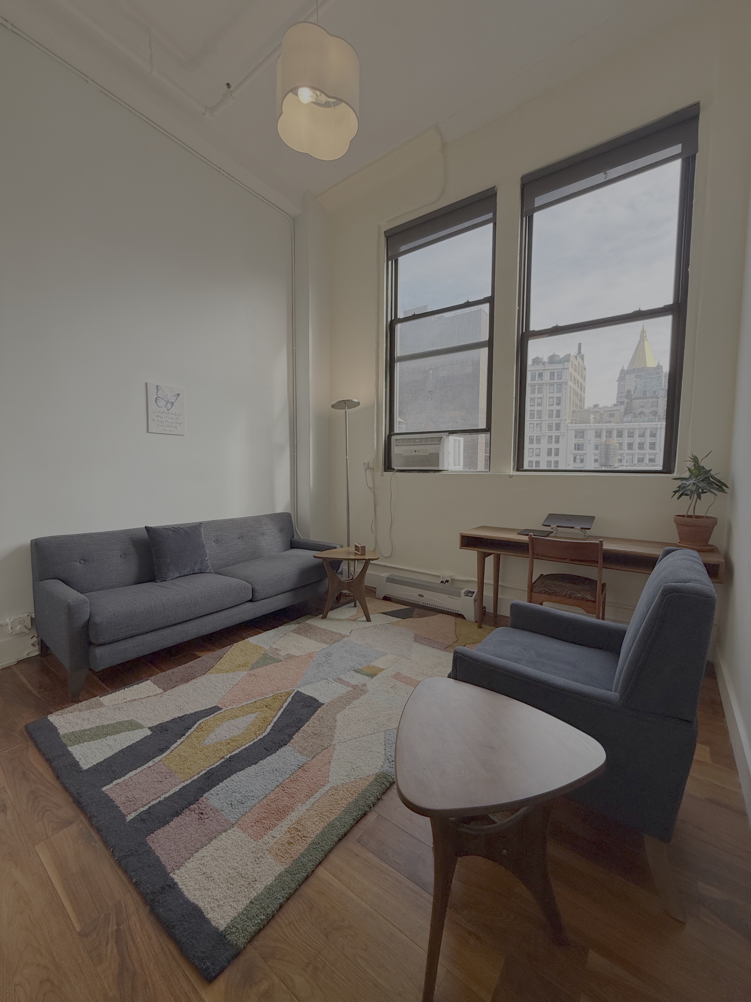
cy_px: 501
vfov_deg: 102.1
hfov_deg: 85.7
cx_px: 376
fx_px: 405
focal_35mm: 14
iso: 64
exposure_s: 1/312
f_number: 2.2
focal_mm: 2.22
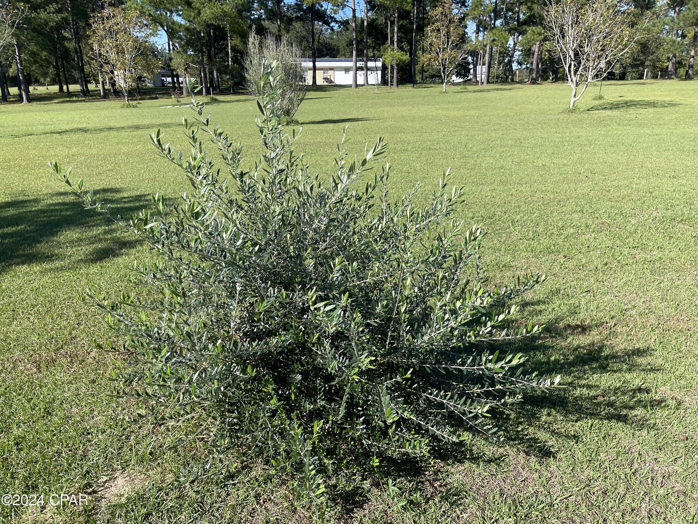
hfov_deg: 69.4
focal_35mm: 25
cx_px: 349
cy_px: 262
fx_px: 504
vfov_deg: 54.9
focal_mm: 5.1
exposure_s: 1/1475
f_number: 1.6
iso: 32
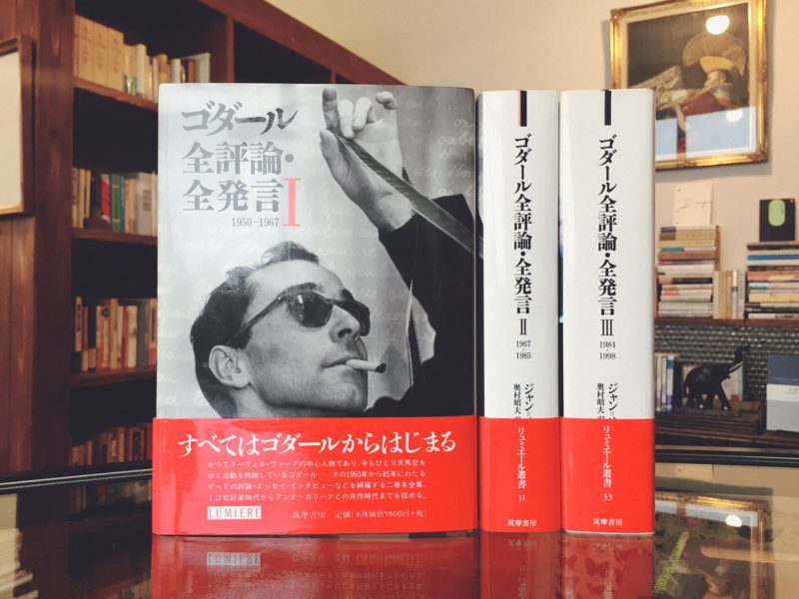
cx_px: 400
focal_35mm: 29
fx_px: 669
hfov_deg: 61.7
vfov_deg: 48.2
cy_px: 300
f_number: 2.2
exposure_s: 1/30
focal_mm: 4.15
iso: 64
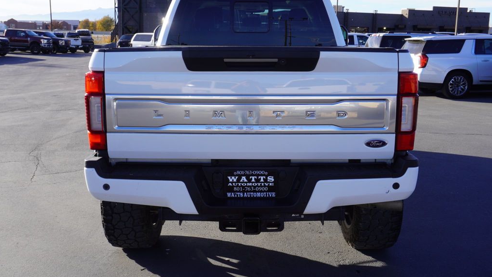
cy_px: 120
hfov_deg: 52.8
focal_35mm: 38
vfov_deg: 31.1
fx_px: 496
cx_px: 246
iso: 100
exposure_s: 1/125
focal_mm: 24
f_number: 8
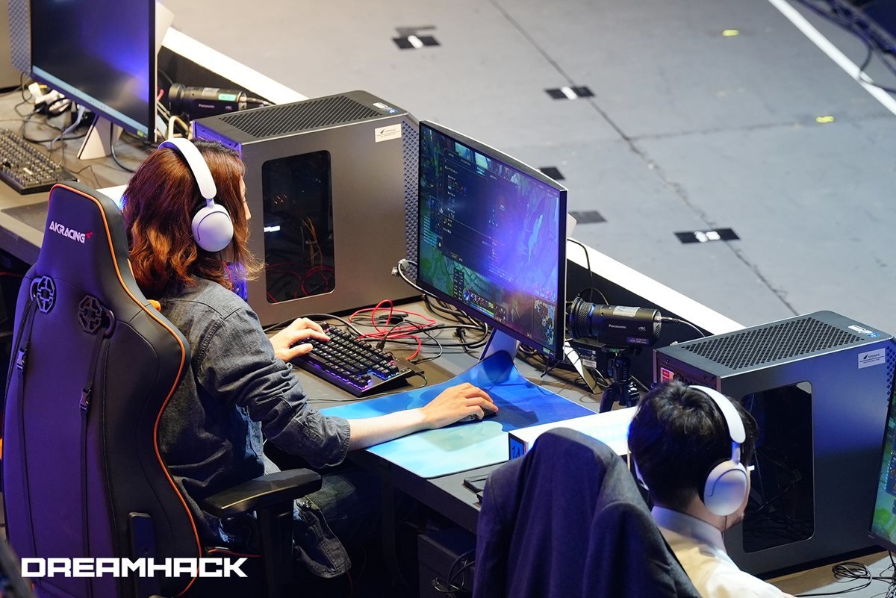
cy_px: 299
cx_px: 448
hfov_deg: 6.9
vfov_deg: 4.6
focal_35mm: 300
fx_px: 7469
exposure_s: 1/125
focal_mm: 200
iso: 2000
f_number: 5
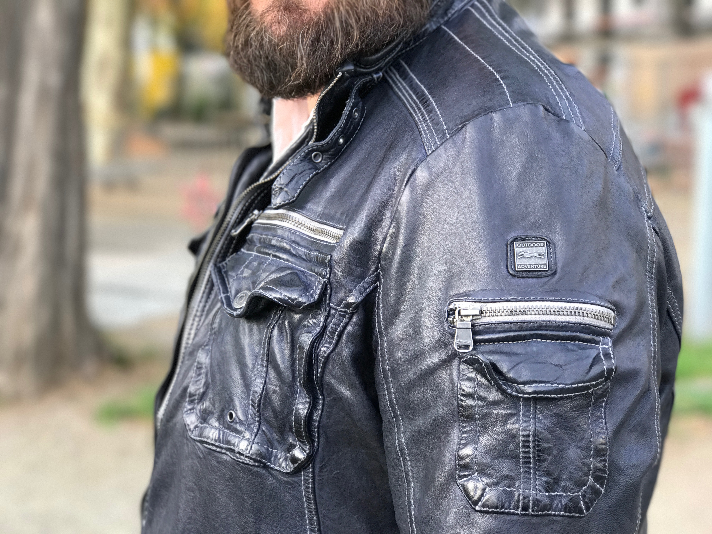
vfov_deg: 25.7
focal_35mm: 57
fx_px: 1172
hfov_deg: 33.8
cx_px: 356
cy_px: 267
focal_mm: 6.6
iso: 50
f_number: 2.8
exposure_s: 1/50
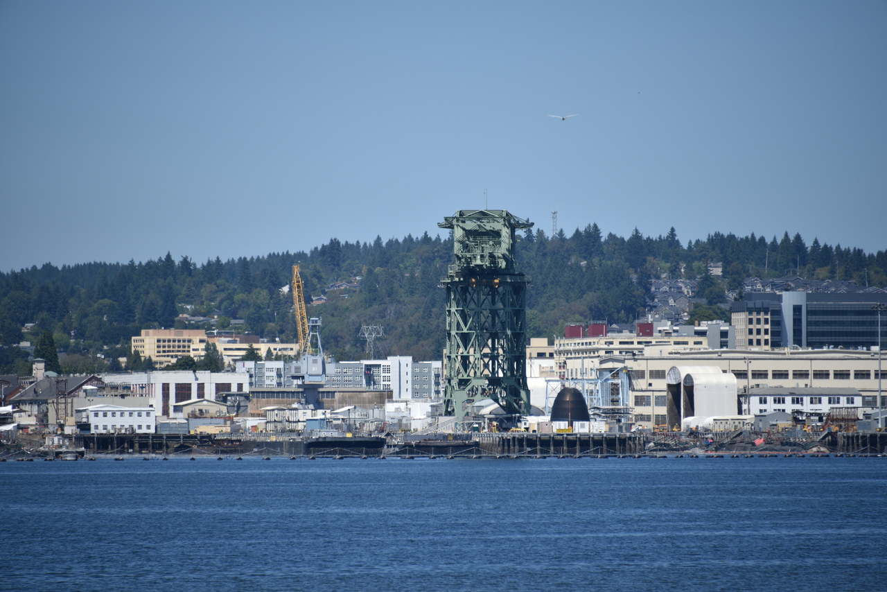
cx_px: 444
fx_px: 7393
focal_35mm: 300
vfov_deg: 4.6
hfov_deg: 6.9
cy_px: 296
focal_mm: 300
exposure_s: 1/640
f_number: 6.3
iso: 100
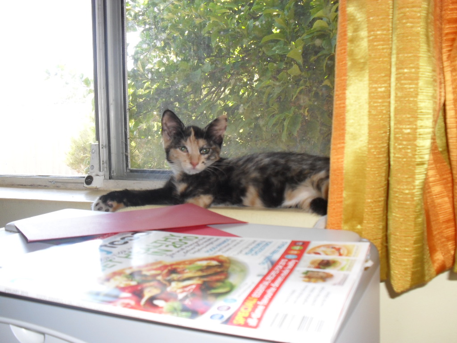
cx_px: 228
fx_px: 462
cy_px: 172
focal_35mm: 35
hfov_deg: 52.6
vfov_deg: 40.7
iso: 160
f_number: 3.2
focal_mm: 6.3
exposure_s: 1/45
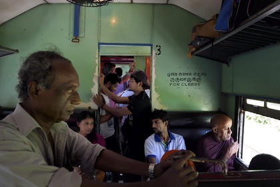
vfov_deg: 53.1
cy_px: 94
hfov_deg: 73.7
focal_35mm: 24
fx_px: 187
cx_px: 140
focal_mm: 24
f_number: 5.6
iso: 1600
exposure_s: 1/60
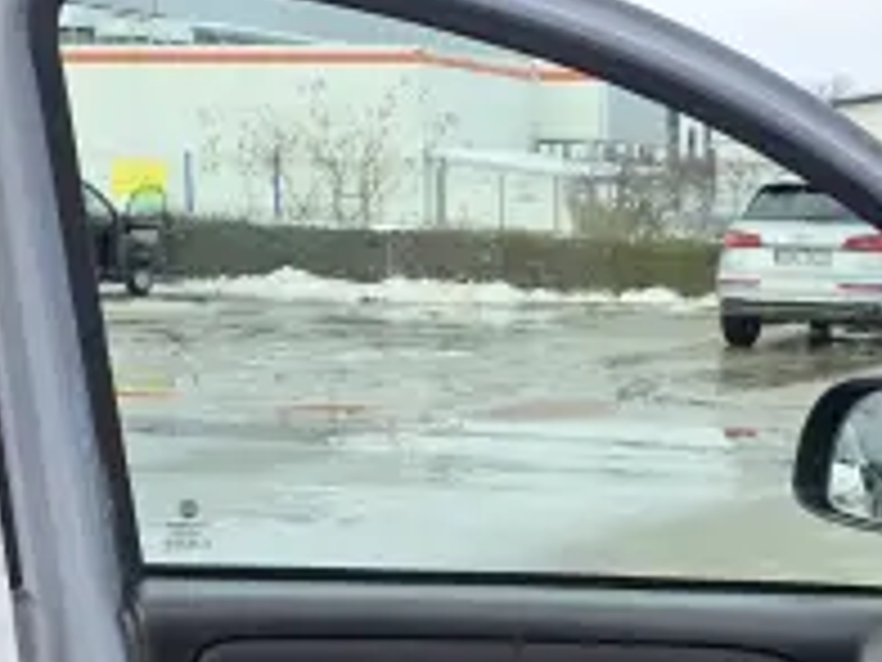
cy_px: 572
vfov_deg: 19.3
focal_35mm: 75
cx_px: 652
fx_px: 1911
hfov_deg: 25.7
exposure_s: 1/2271
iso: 80
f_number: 1.7
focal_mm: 6.3
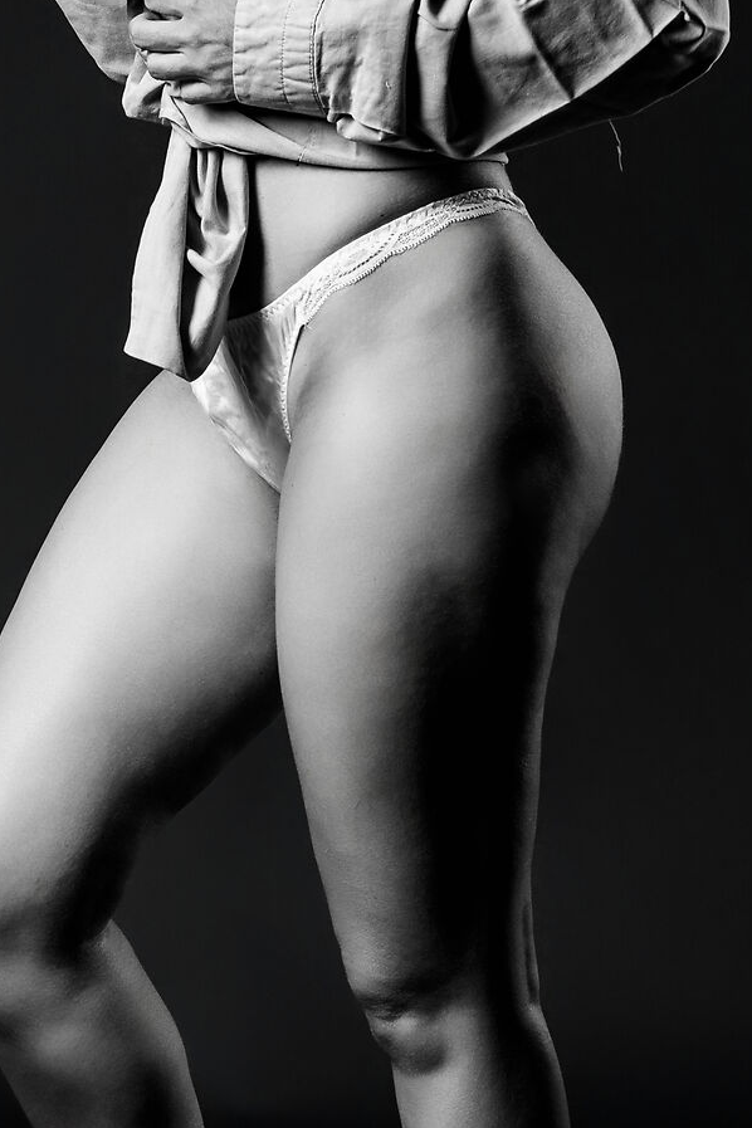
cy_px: 406
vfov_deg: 11.8
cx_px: 387
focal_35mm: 174
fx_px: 5452
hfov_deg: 7.9
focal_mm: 65
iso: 500
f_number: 5
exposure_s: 1/200
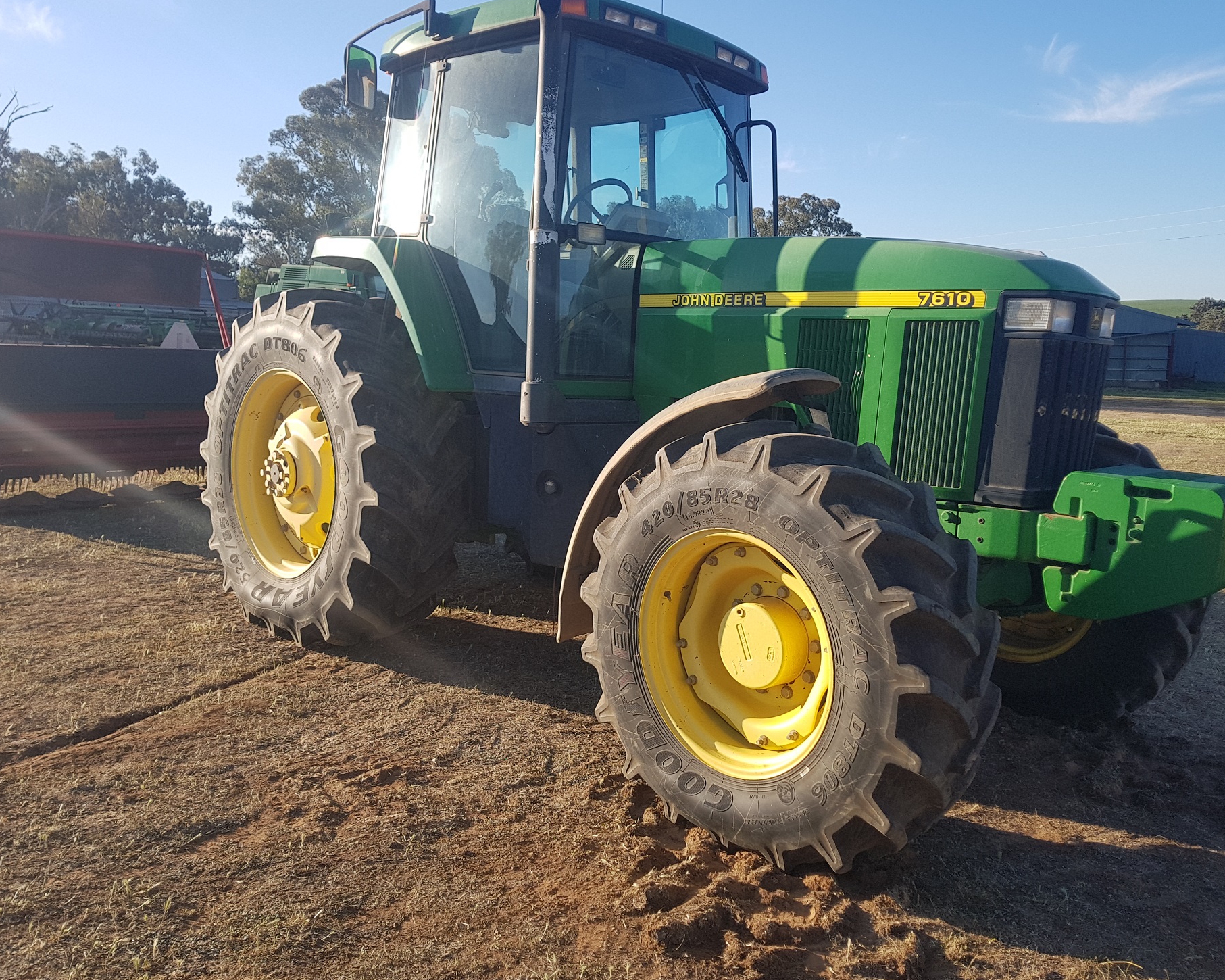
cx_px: 624
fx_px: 1015
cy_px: 480
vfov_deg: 51.5
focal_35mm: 28
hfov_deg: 62.2
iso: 40
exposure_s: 1/1084
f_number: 1.7
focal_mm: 4.2
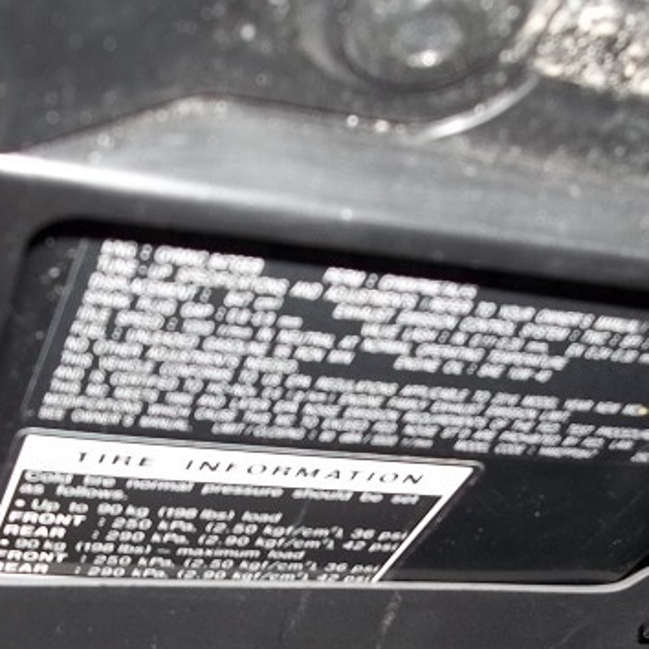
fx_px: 1358
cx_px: 297
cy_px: 424
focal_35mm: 64
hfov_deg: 26.9
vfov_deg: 26.8
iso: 64
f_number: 2.9
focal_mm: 5.7
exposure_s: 1/30
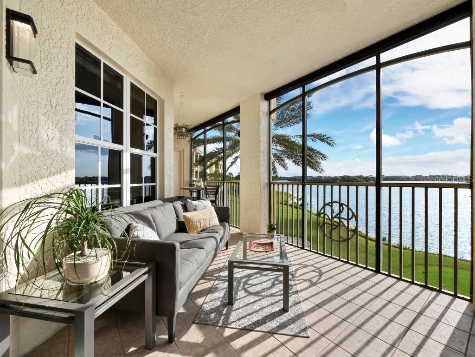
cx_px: 238
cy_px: 178
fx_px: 192
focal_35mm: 14
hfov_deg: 102.1
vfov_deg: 85.7
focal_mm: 7
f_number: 10
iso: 400
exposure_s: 1/125
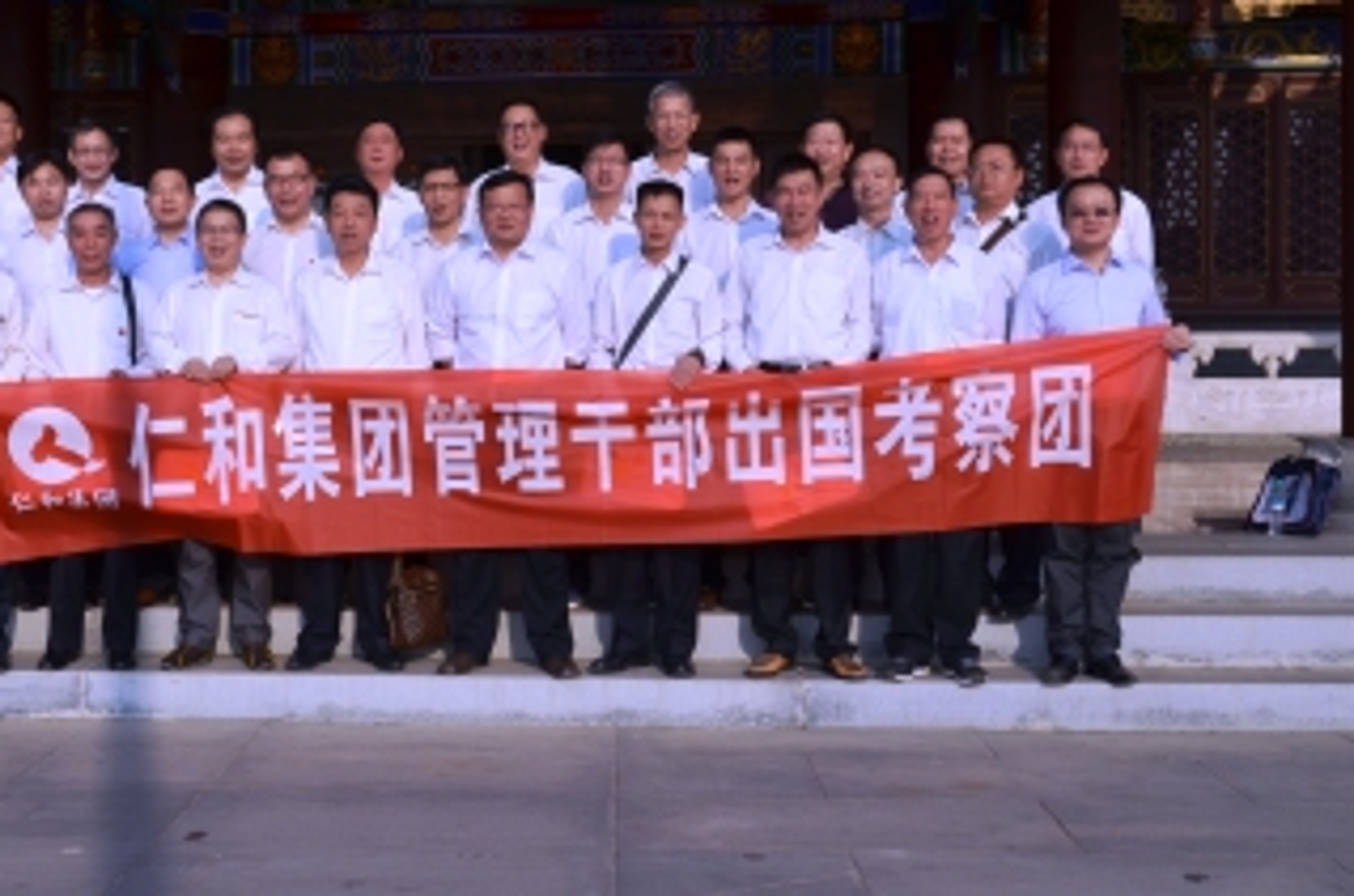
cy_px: 355
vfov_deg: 25.5
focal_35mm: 53
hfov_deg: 37.4
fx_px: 1977
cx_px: 441
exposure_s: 1/320
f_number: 9
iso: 100
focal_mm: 25
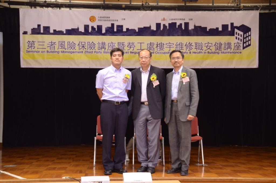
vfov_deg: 25.6
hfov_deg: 37.9
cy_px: 92
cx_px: 138
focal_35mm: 52
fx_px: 402
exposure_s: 1/20
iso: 800
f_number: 6.3
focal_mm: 35
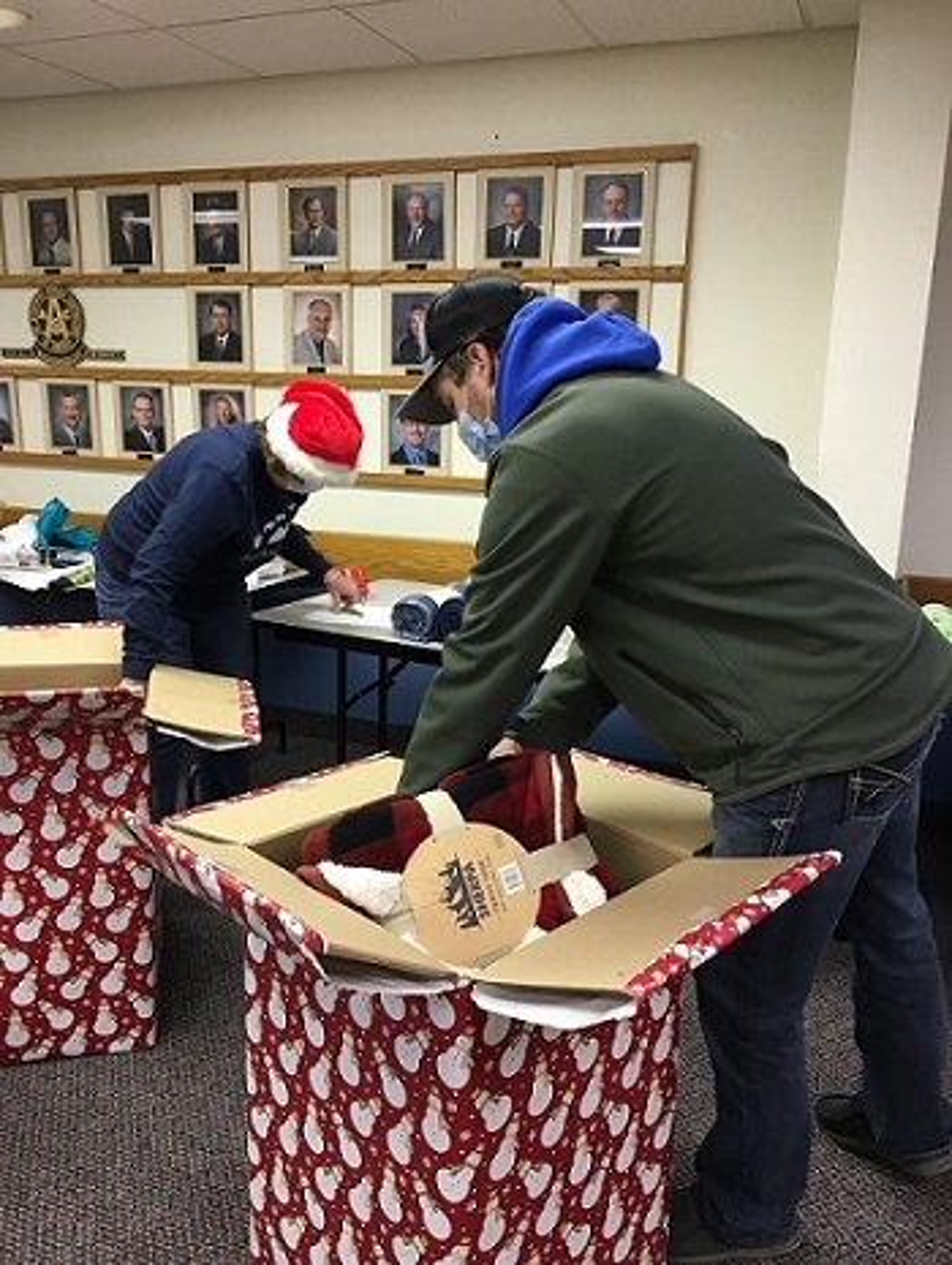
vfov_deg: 61.6
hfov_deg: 48.3
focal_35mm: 29
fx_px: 1061
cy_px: 632
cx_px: 476
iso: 64
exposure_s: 1/30
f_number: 2.2
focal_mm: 4.15
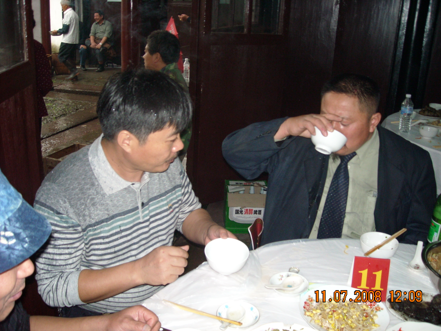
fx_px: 446
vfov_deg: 40.7
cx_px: 220
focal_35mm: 35
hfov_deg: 52.6
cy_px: 166
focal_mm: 5.7
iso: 200
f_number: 2.8
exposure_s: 1/60
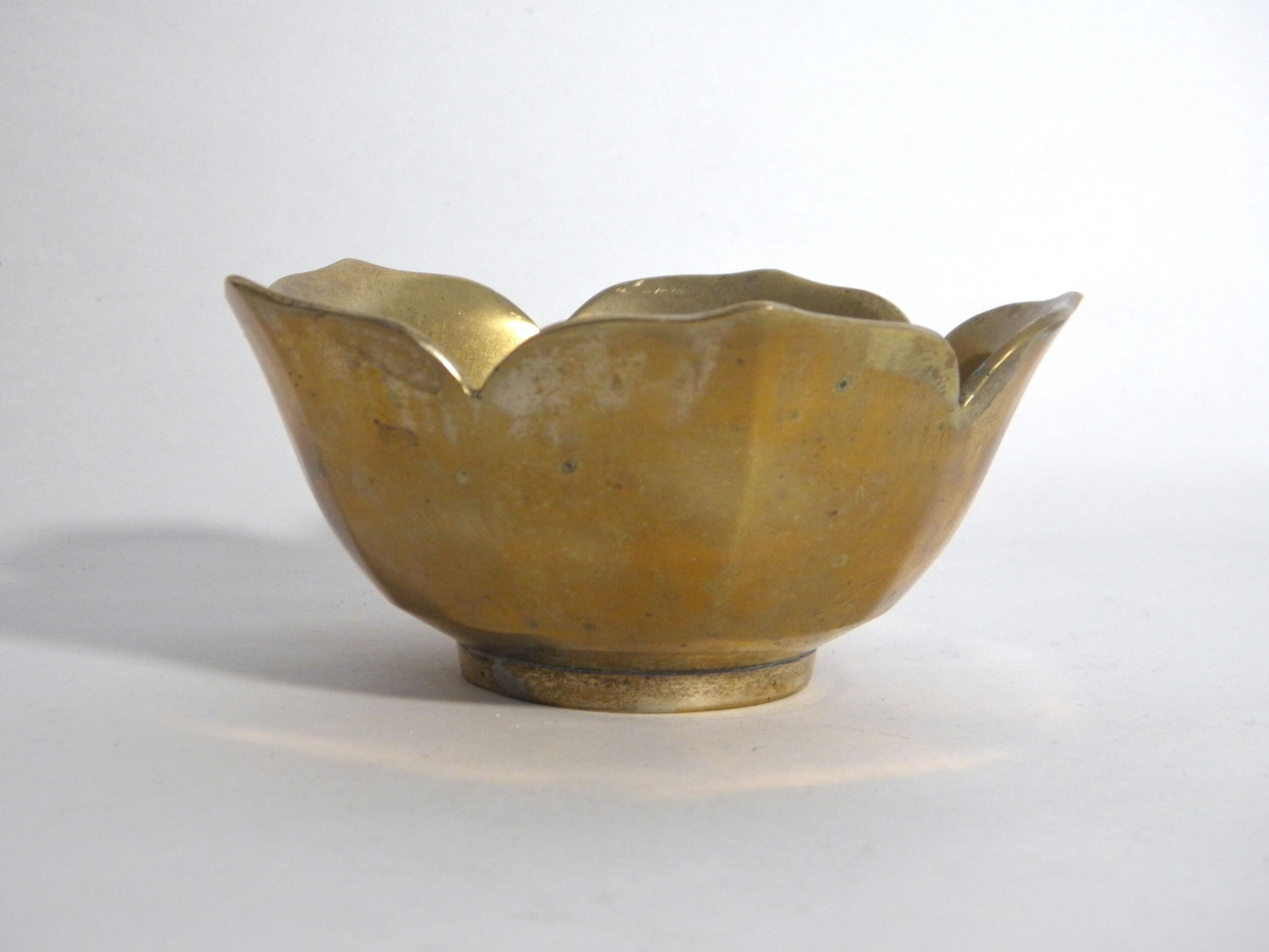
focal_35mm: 55
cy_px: 477
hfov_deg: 34.9
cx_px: 626
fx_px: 2016
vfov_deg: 26.6
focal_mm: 9.7
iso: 200
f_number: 4.1
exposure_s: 1/25
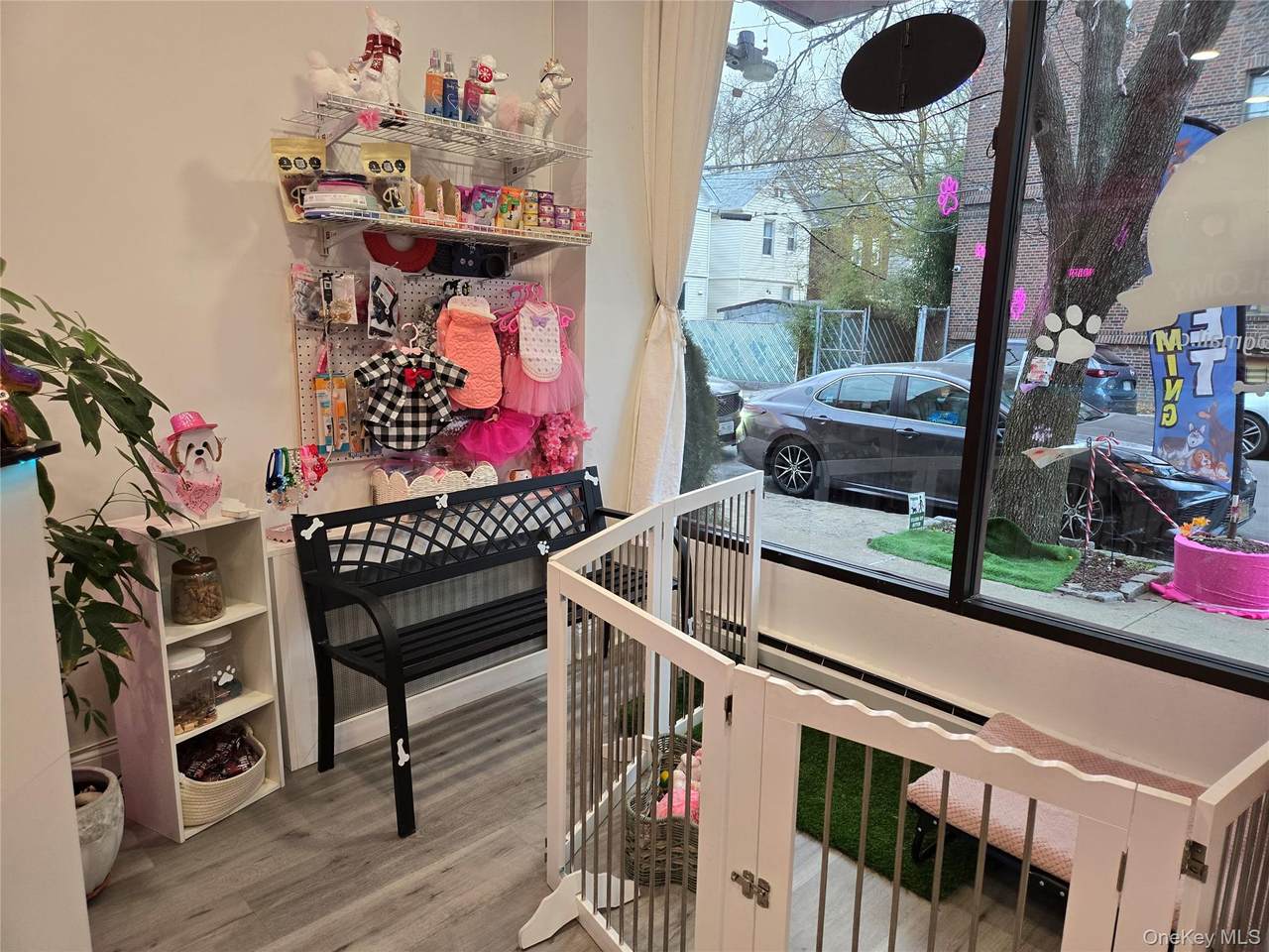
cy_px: 476
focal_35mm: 23
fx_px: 843
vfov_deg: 58.9
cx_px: 634
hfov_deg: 73.9
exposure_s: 1/120
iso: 160
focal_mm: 5.4
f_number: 1.8
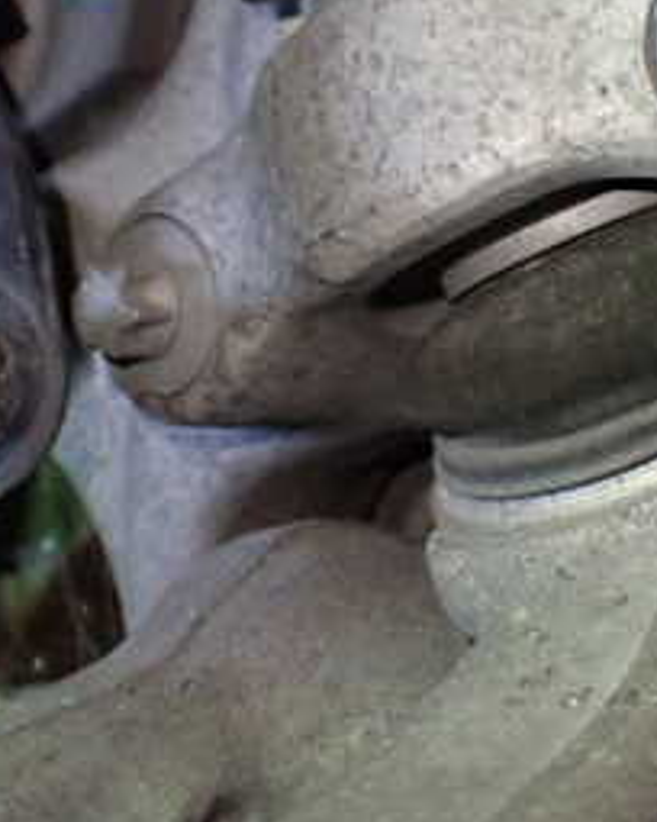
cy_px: 248
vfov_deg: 27.3
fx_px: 1677
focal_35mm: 69
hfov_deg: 21.9
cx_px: 512
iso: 800
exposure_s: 1/125
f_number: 2.3
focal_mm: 5.4
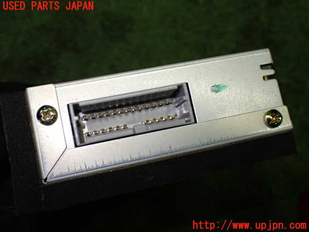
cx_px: 154
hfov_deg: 49.0
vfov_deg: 37.7
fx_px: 339
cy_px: 116
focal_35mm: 38
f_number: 2.7
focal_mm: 6.83
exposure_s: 1/160
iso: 250
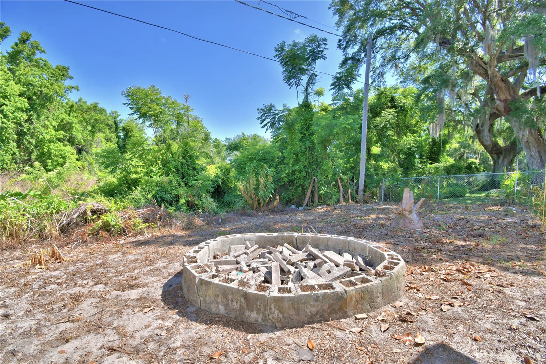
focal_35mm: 15
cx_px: 273
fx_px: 227
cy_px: 182
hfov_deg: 100.4
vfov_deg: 77.3
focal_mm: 10
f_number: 8
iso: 100
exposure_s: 1/250
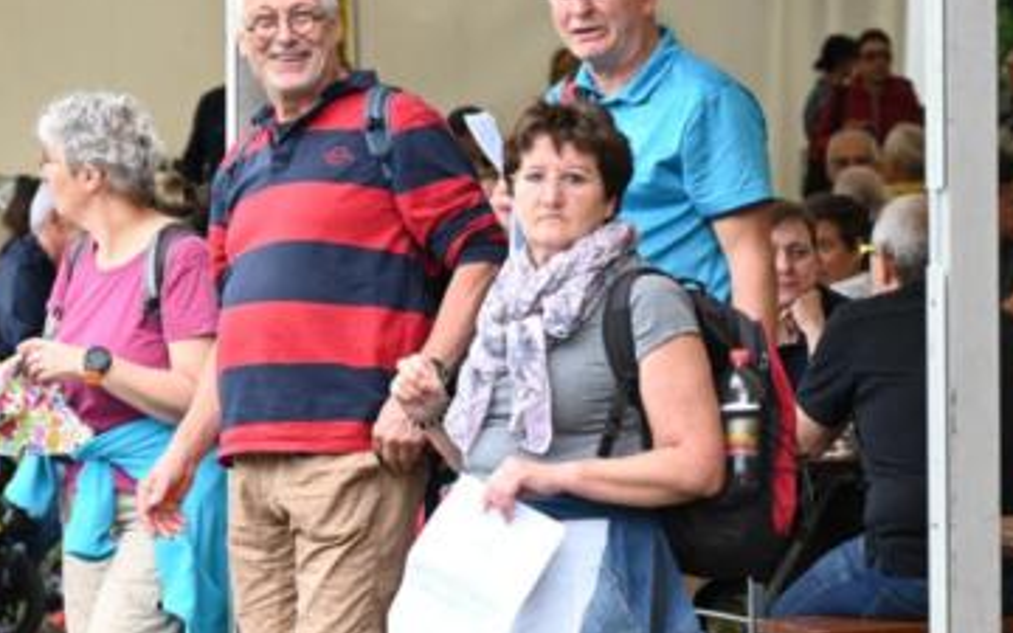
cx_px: 498
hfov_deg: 11.8
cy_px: 228
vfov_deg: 7.4
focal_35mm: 177
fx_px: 4887
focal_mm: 125
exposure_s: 1/160
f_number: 6.3
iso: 400
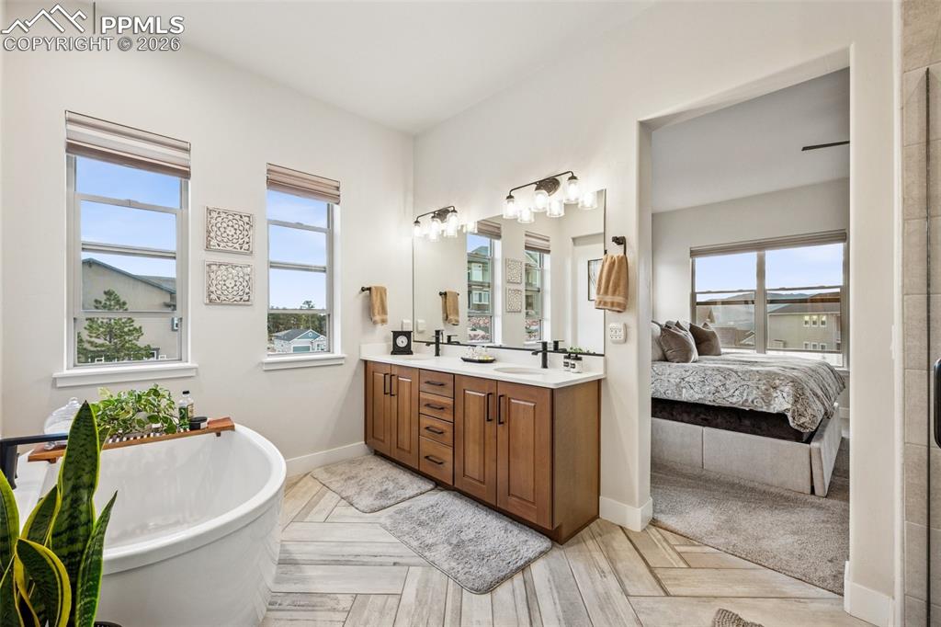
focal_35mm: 15
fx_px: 392
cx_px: 470
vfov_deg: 77.3
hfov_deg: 100.4
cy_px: 314
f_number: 11
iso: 800
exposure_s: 1/30
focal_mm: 15
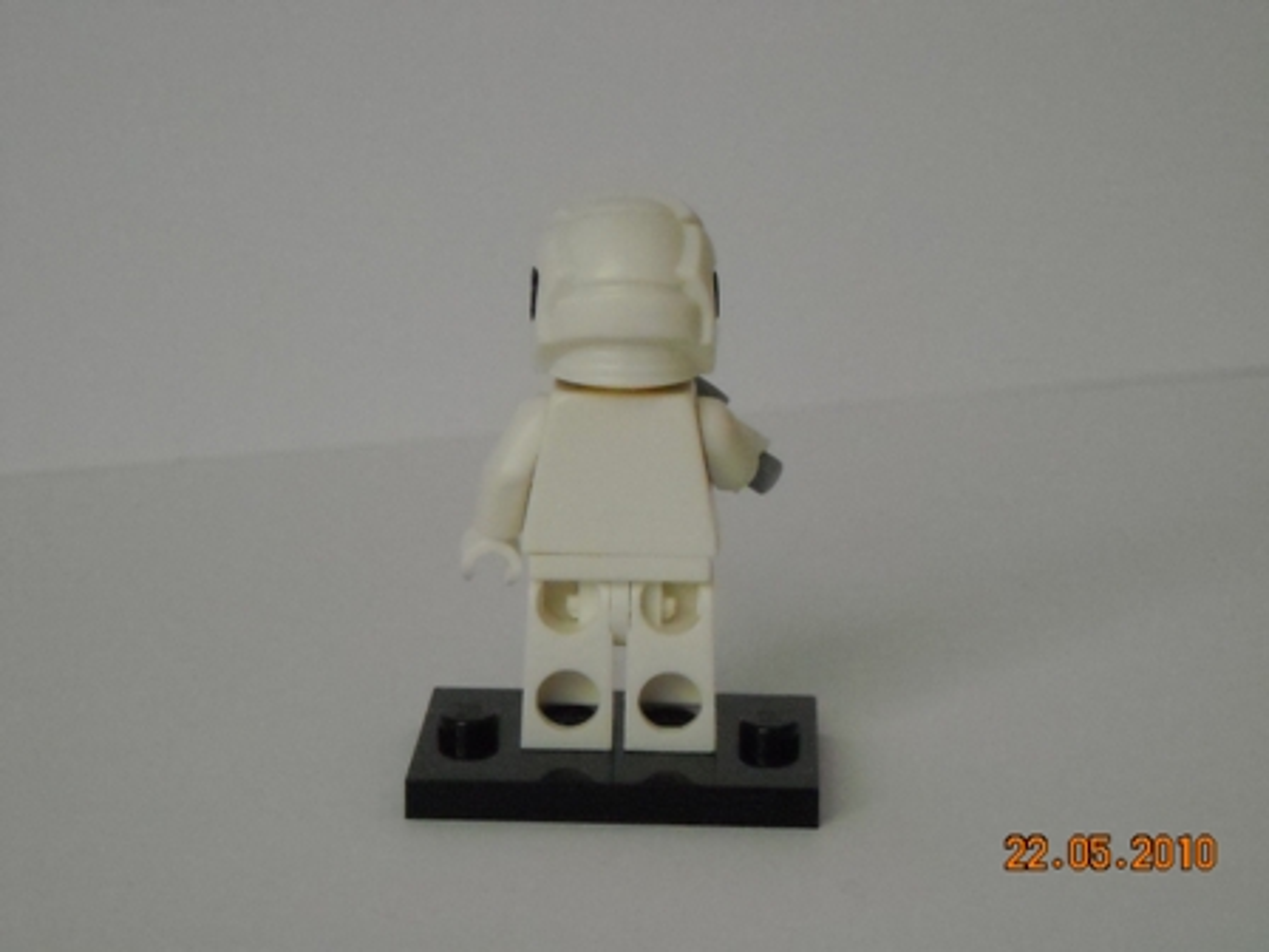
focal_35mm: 105
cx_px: 634
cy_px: 476
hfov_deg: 18.7
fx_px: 3849
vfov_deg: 14.1
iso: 800
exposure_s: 1/67
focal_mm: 17.1
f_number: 4.7
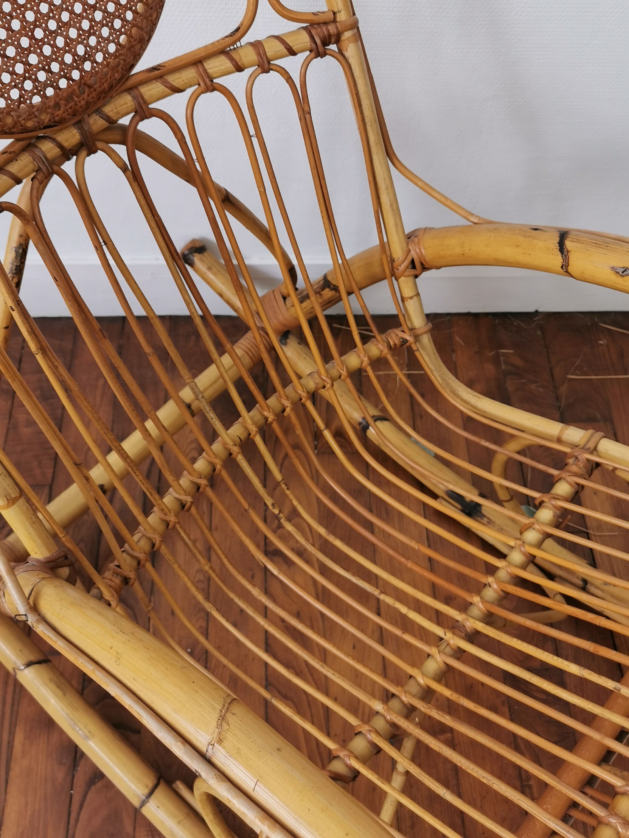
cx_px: 314
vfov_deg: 52.6
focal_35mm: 35
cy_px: 419
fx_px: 848
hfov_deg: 40.7
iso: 64
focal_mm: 5.58
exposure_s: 1/100
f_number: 1.8
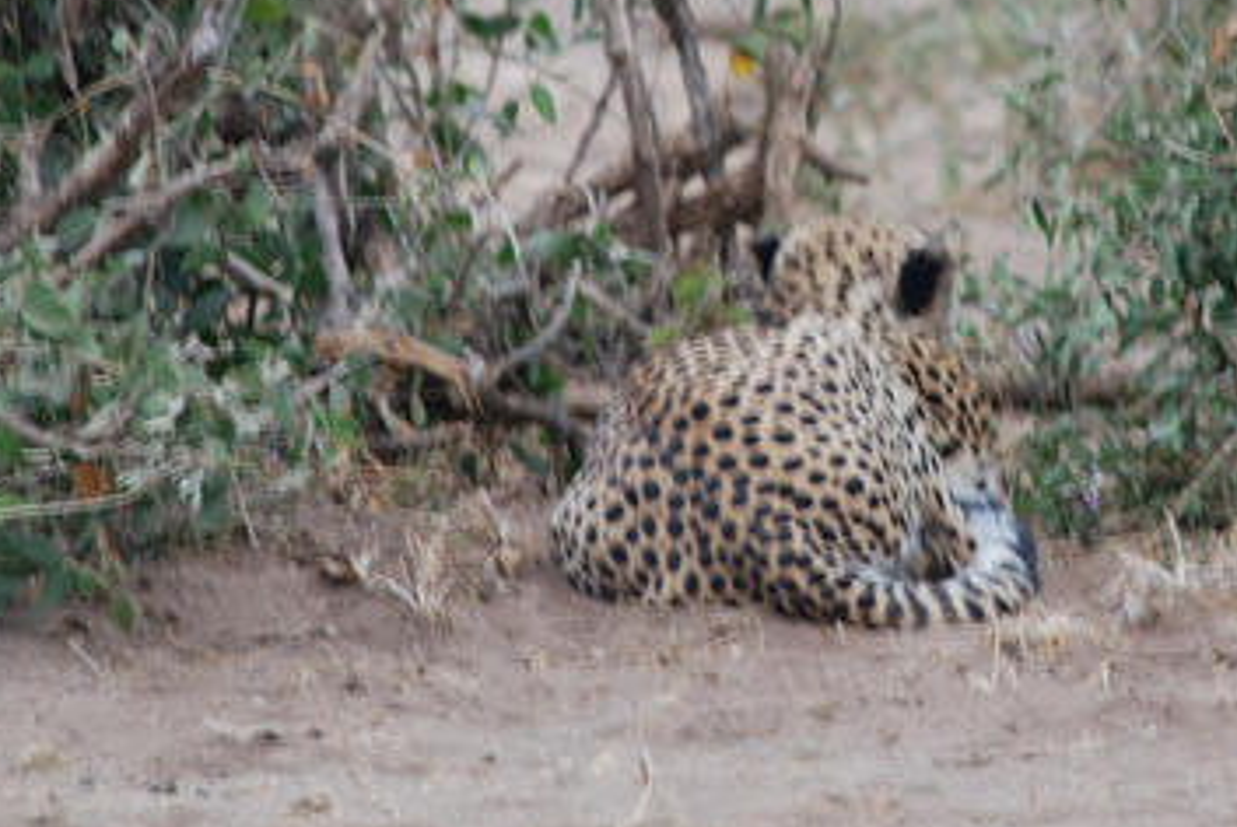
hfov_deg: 1.7
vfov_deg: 1.2
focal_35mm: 1191
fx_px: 40957
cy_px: 147
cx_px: 869
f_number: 5.6
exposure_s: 1/100
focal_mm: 400
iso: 250
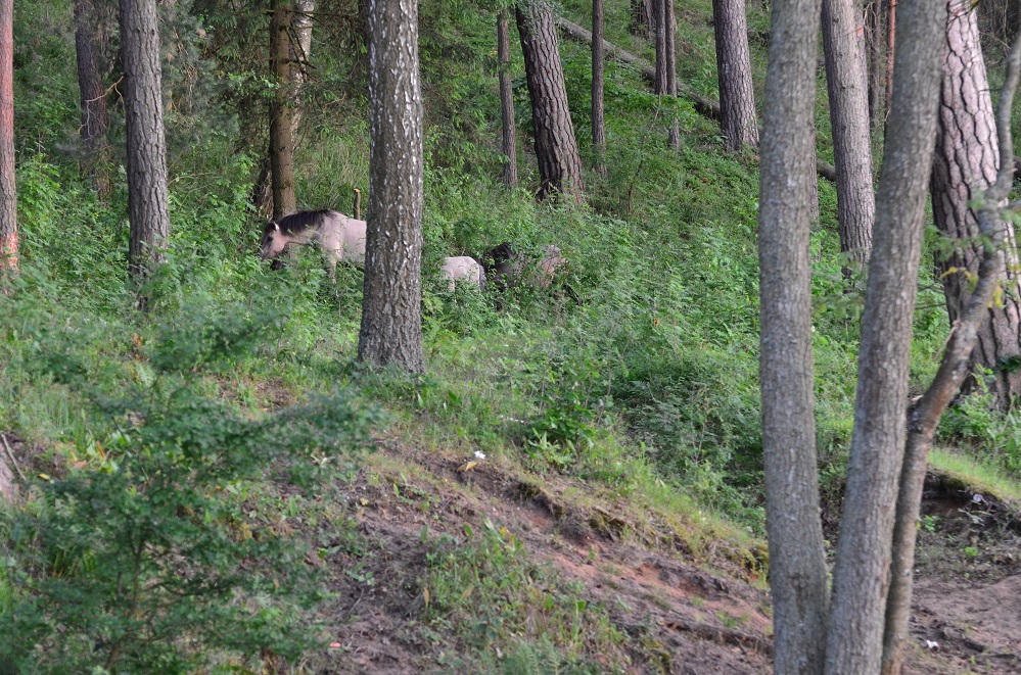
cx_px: 510
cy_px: 338
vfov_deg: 8.3
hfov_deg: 12.5
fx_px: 4668
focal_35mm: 165
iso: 640
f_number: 5
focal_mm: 110
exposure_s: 1/40
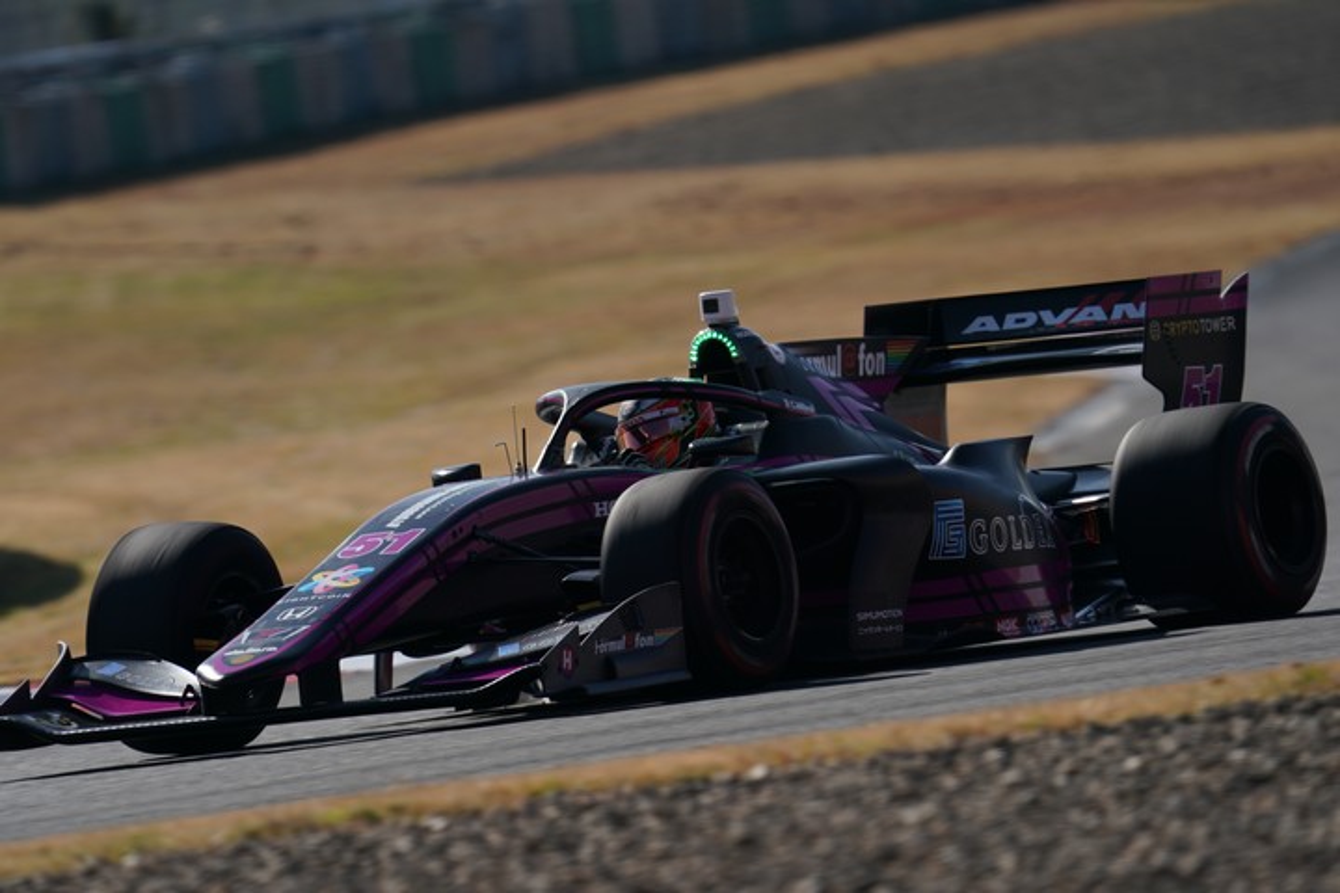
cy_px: 446
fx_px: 22332
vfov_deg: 2.3
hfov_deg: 3.4
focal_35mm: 600
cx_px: 670
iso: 200
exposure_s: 1/800
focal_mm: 600
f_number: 8
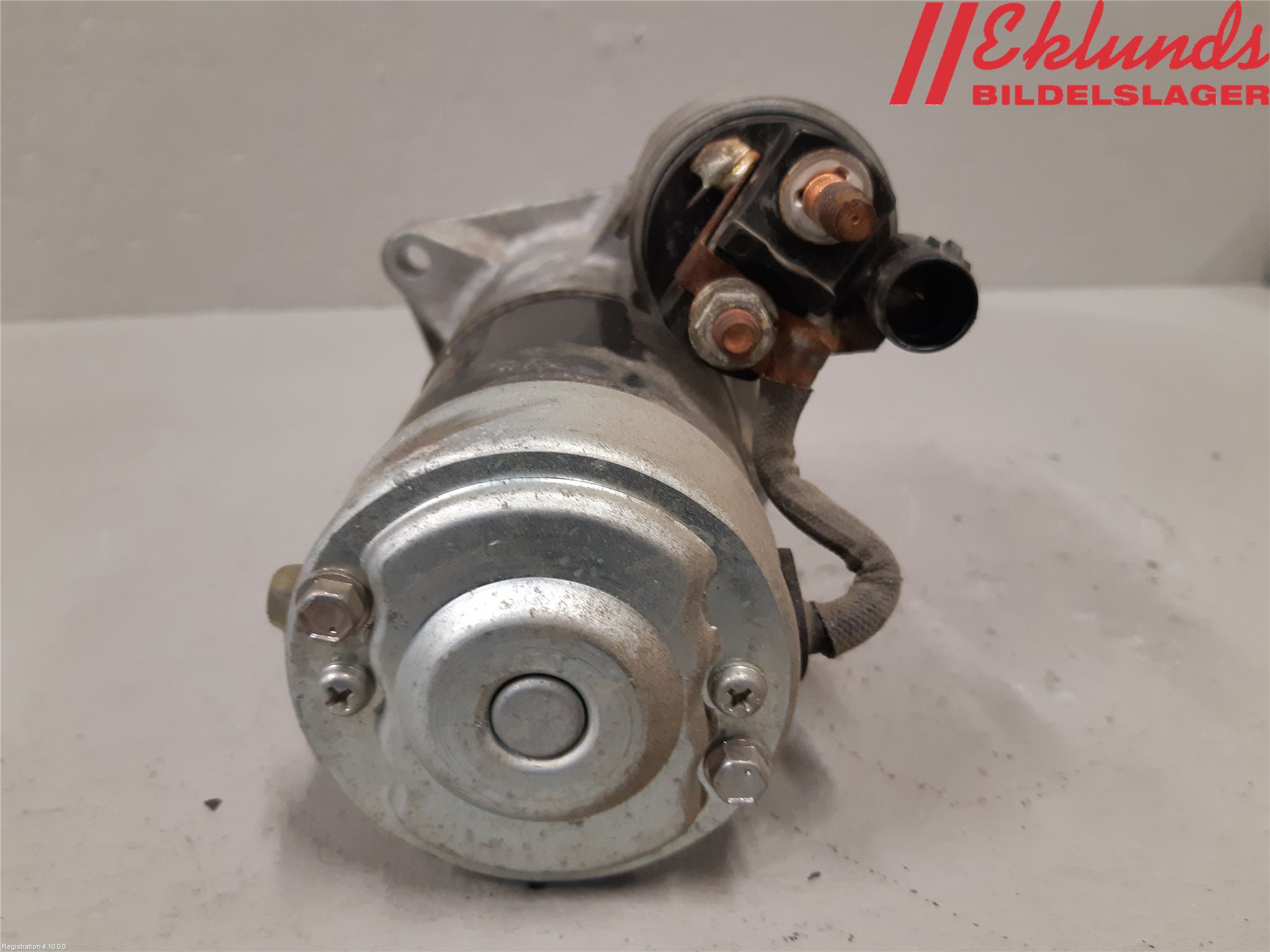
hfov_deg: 67.3
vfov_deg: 53.1
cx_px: 635
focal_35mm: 26
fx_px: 954
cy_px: 476
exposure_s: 1/50
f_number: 1.7
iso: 160
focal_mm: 3.93
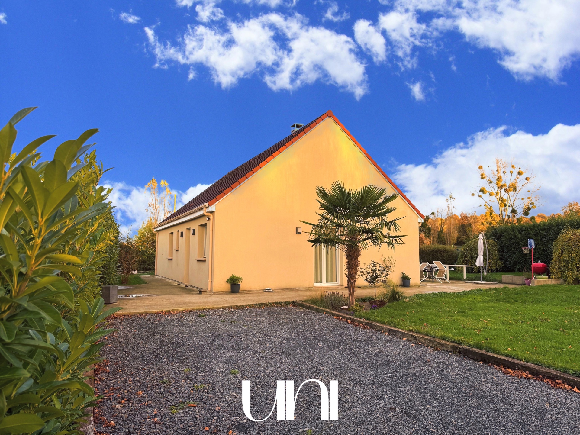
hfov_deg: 71.6
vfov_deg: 56.8
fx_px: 402
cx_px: 290
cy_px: 218
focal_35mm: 24
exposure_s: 1/276
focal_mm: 6.76
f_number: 1.78
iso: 64
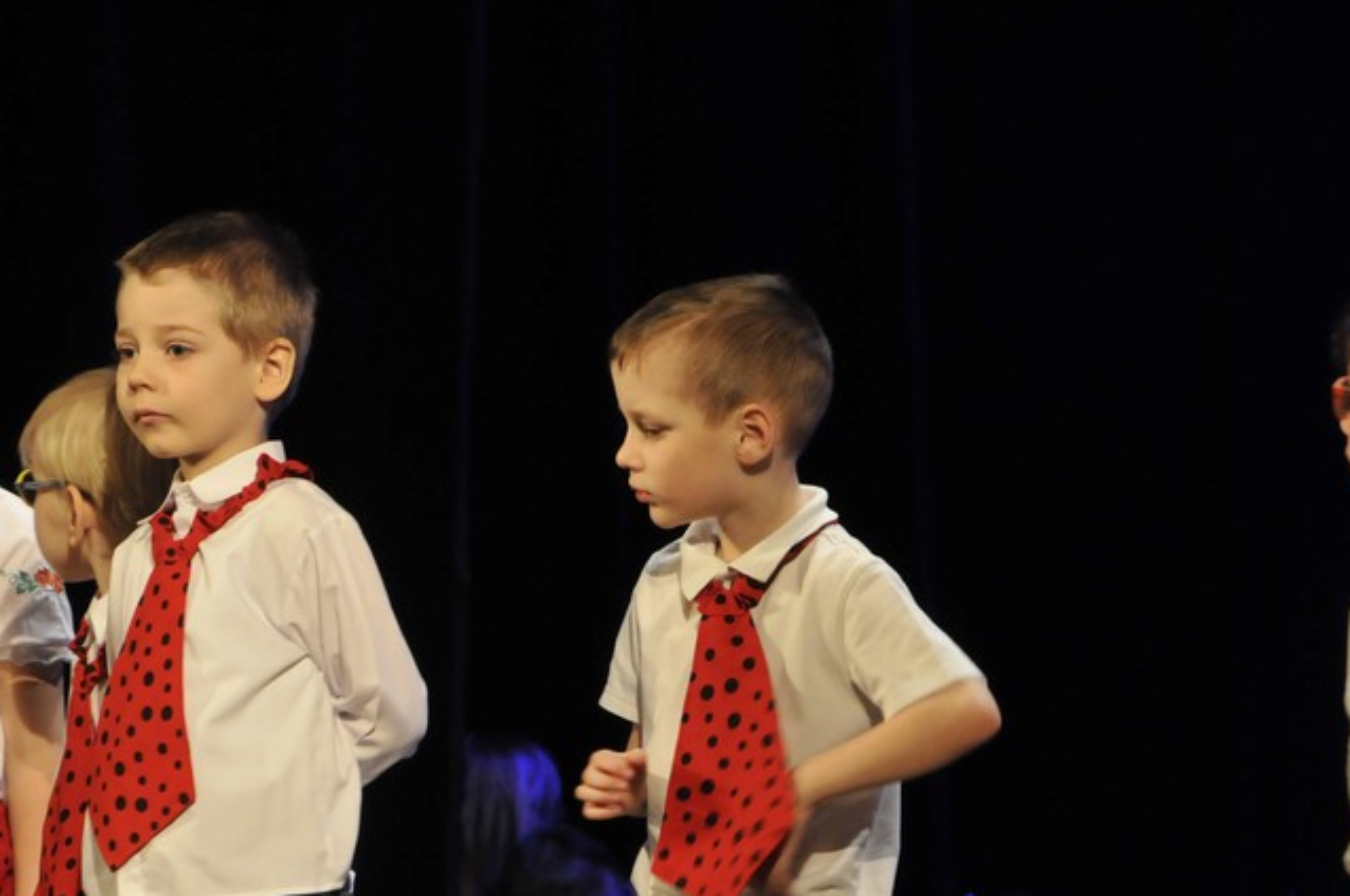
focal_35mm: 247
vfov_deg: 5.6
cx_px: 349
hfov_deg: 8.3
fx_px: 9245
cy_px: 653
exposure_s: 1/30
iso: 1400
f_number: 5.6
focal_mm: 105
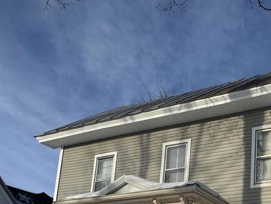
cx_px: 270
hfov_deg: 43.1
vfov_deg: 32.1
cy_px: 245
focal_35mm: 37
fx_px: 290
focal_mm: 2.22
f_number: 2.2
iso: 50
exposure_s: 1/2342
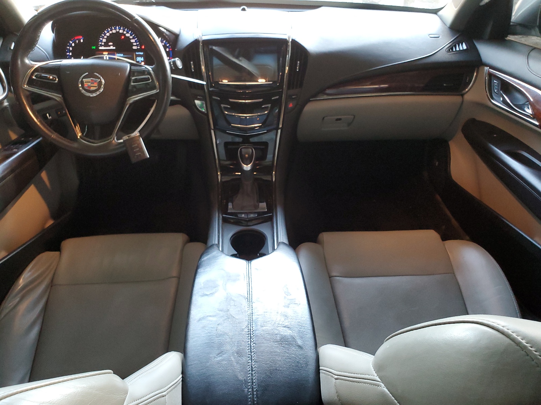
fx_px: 406
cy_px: 202
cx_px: 270
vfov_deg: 53.1
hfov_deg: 67.3
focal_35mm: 26
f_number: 1.5
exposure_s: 1/24
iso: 289
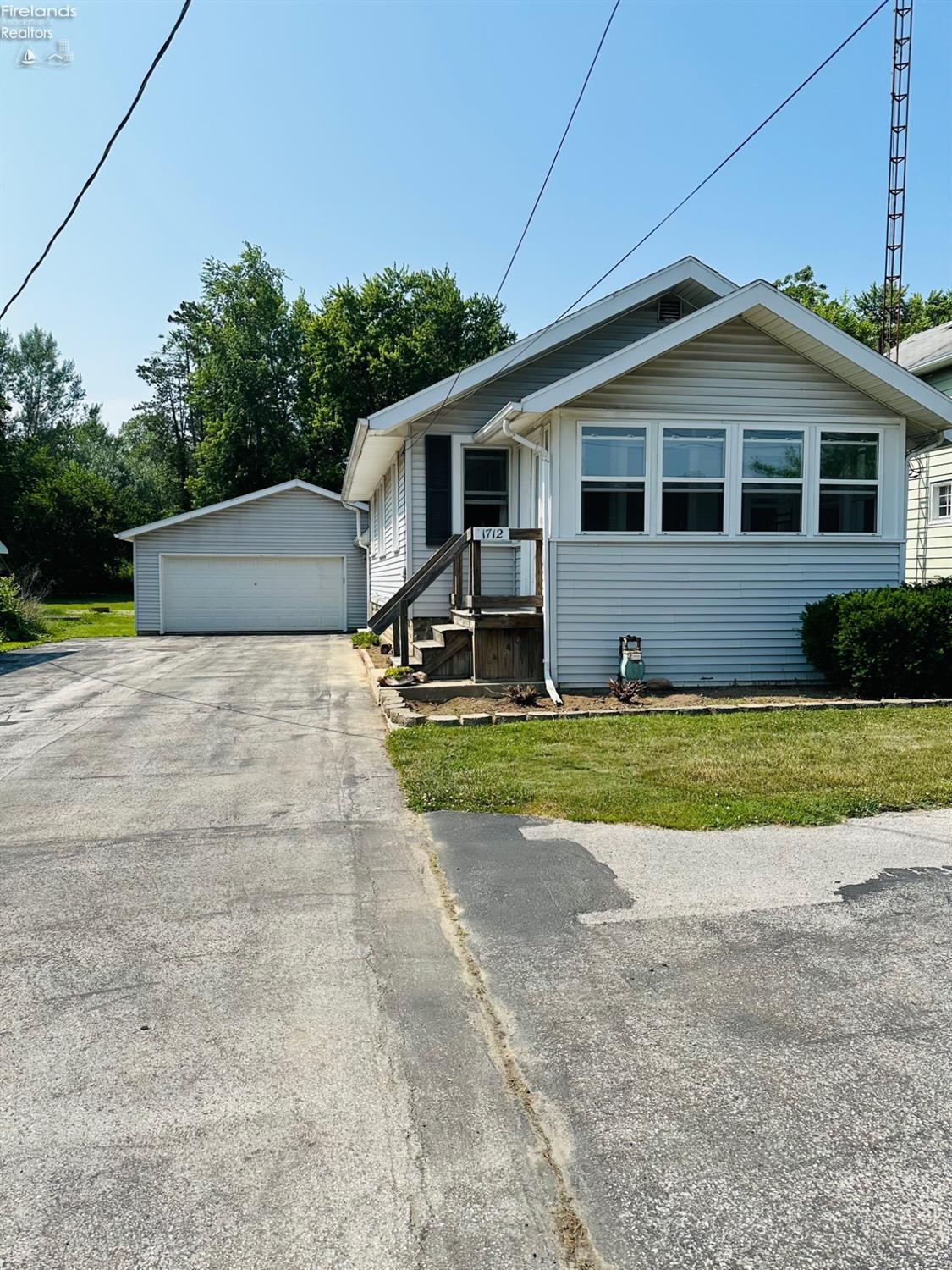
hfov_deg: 56.8
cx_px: 476
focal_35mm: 24
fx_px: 880
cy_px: 635
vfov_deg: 71.6
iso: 80
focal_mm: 6.86
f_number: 1.78
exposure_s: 1/5263
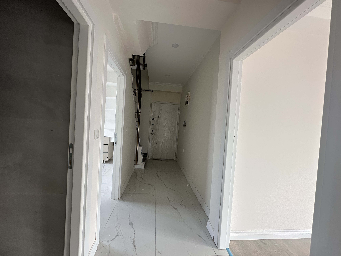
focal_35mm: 14
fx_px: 138
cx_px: 170
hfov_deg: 102.1
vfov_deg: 85.7
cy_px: 128
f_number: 2.2
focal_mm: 2.22
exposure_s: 1/99
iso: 100
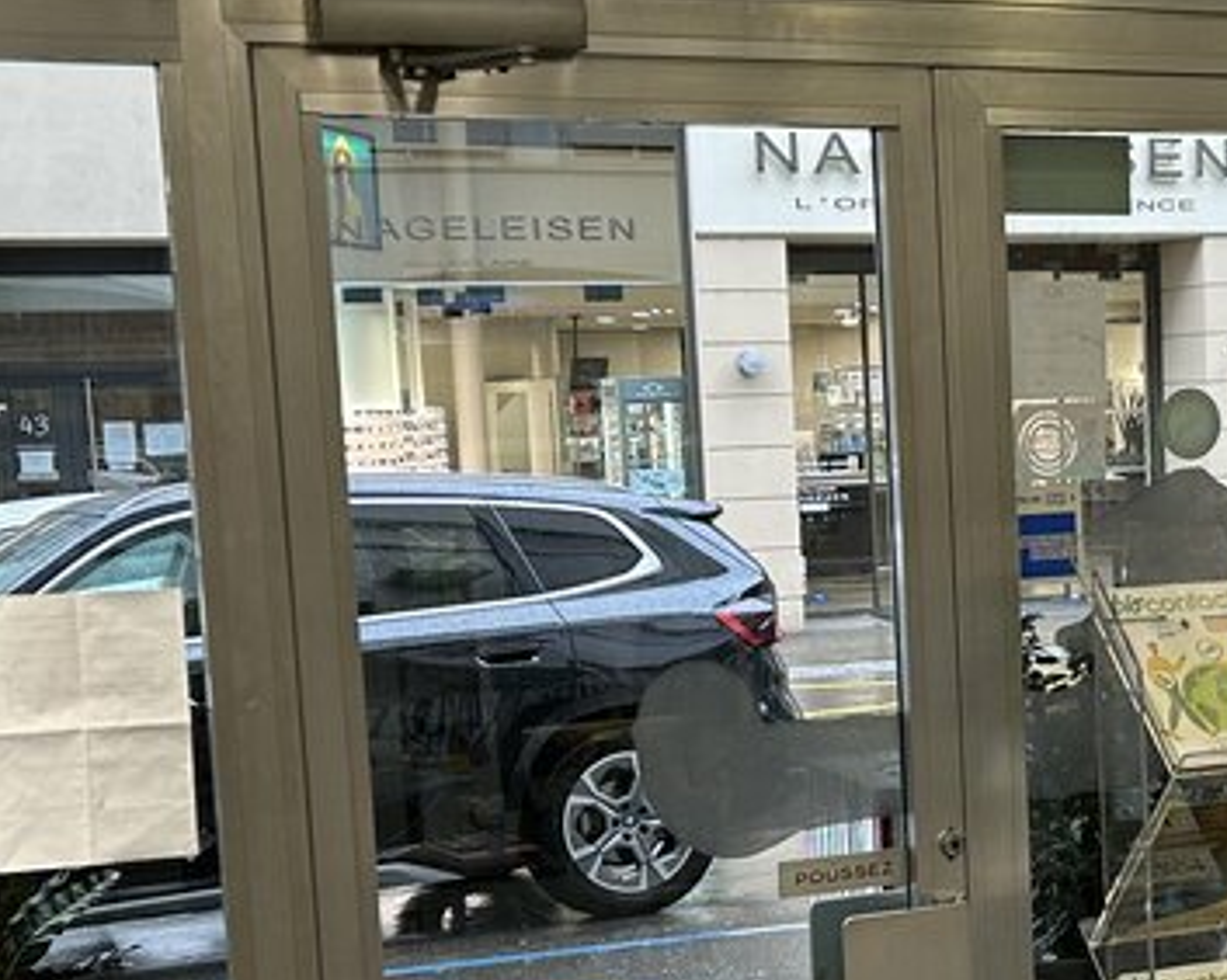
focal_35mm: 69
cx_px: 1105
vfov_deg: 22.0
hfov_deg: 26.6
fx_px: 2504
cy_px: 688
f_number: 1.5
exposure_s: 1/100
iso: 80
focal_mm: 5.7
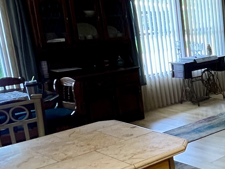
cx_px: 302
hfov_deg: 28.0
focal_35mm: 55
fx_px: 358
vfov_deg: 26.6
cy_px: 89
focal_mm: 1.57
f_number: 1.8
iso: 200
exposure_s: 1/120
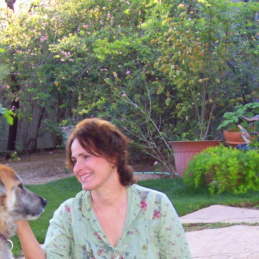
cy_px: 237
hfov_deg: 19.2
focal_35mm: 90
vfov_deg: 18.9
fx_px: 762
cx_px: 73
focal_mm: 6
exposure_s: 1/60
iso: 125
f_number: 2.7
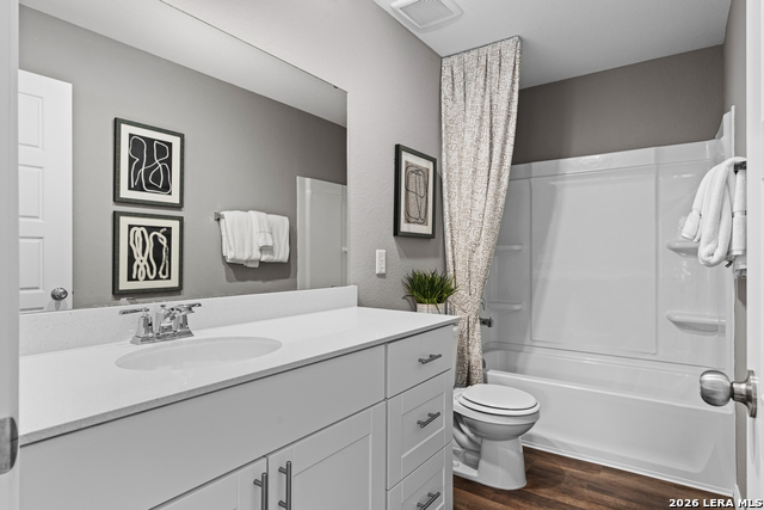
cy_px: 255
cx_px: 382
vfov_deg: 62.0
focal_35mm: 20
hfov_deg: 84.0
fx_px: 425
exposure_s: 1/2
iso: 400
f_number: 8
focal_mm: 20
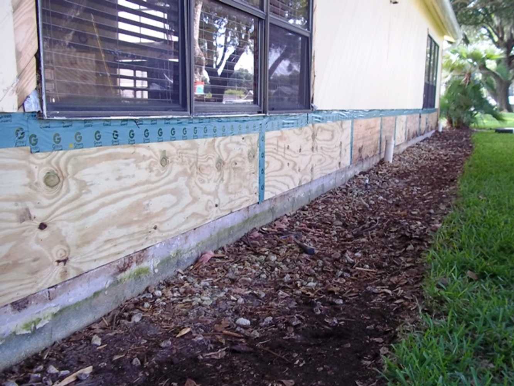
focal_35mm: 36
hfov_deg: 51.4
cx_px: 257
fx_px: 535
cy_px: 193
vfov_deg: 39.7
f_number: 3.1
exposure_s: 1/60
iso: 80
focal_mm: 6.5
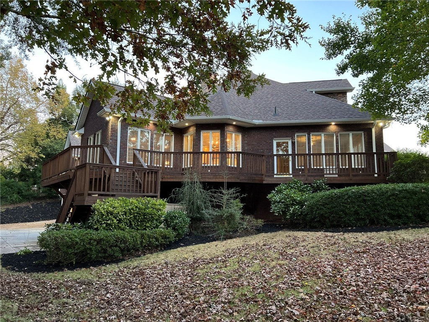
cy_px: 161
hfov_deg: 67.3
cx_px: 214
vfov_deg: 53.1
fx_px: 322
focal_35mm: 26
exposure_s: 1/60
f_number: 1.5
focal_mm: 5.7
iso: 250
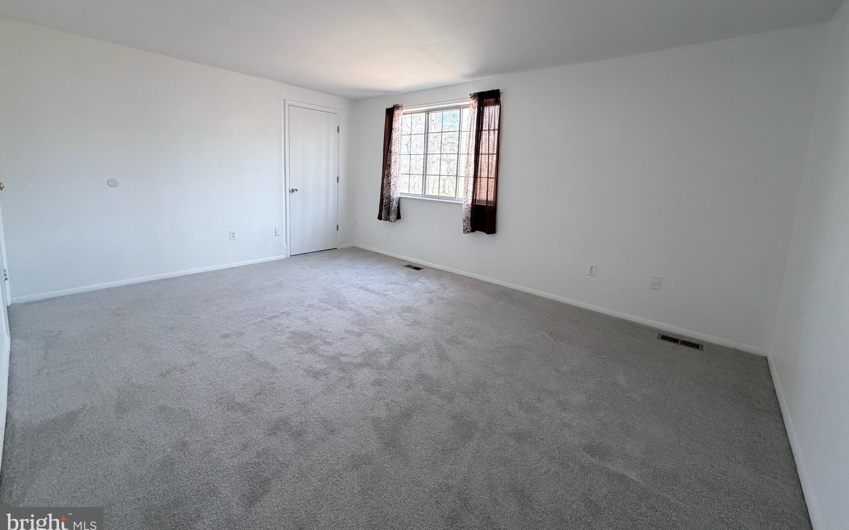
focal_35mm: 15
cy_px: 220
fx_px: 347
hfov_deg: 101.5
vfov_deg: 74.2
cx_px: 428
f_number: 2.2
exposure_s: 1/98
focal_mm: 2.22
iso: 320
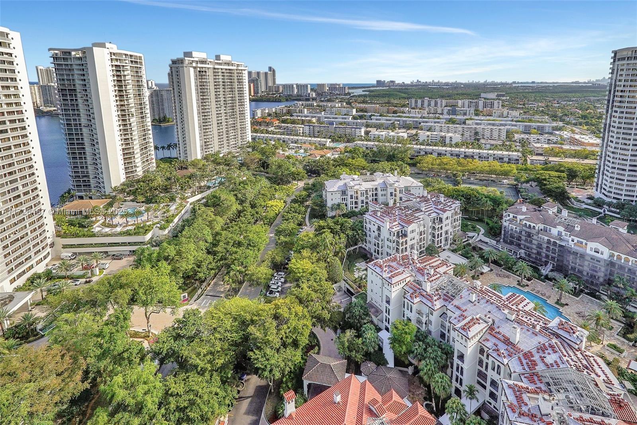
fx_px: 283
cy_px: 212
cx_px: 318
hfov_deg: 96.7
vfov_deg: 73.8
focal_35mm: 16
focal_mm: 16
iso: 640
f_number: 13
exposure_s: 1/800
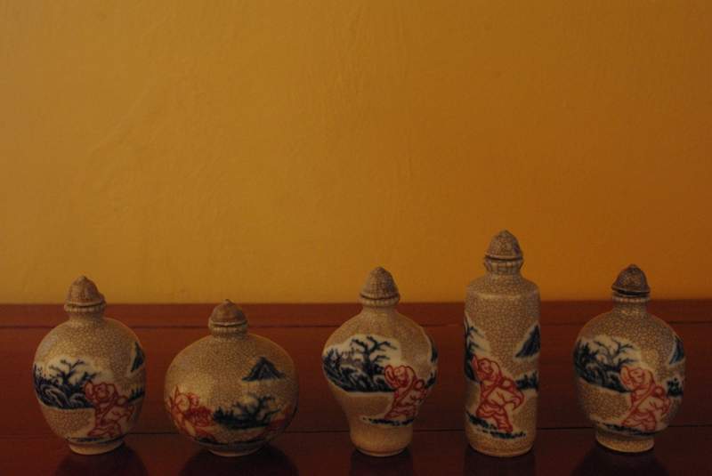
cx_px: 356
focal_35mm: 39
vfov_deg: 34.3
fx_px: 772
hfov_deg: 49.5
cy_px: 238
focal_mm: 26.25
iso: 1600
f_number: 6.7
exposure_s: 1/90
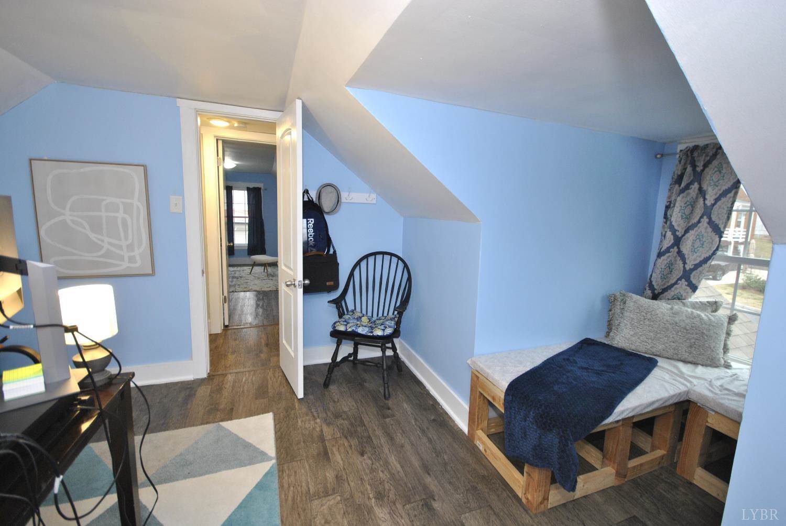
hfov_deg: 100.3
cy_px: 263
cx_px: 393
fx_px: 328
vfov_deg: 77.5
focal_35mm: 15
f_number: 4
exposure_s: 1/30
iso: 400
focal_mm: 10
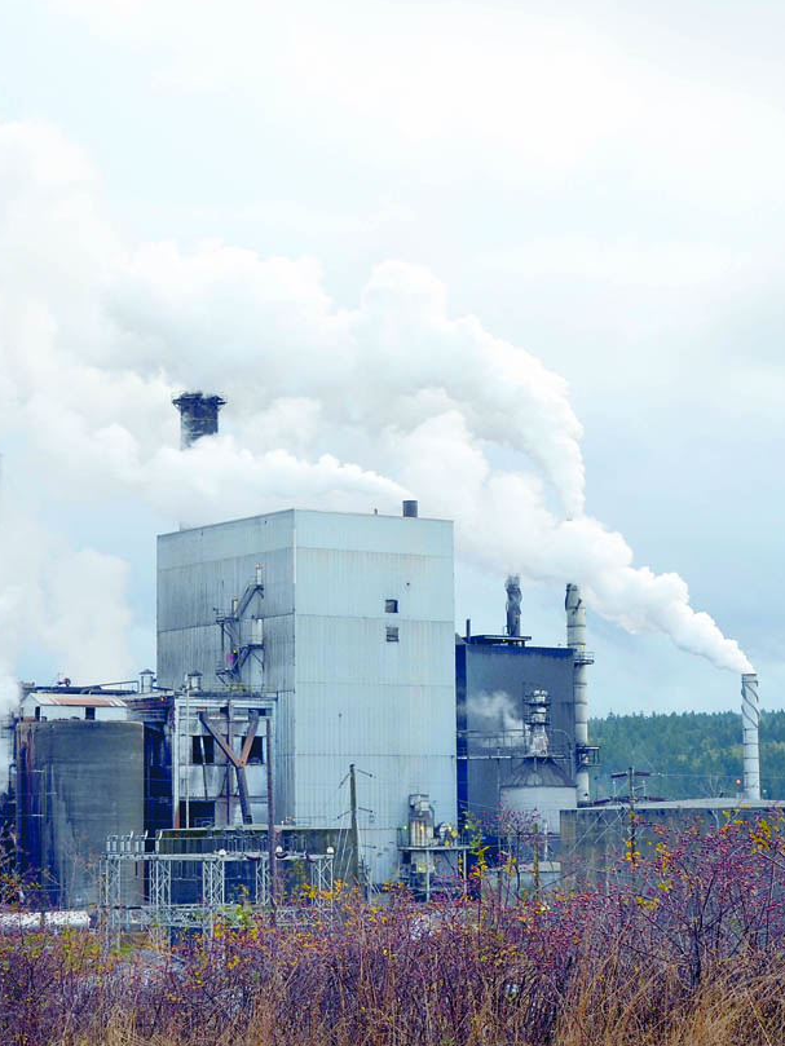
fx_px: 2319
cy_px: 521
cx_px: 410
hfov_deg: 19.2
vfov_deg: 25.4
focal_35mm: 77
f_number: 8
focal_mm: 35
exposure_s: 1/250
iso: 200
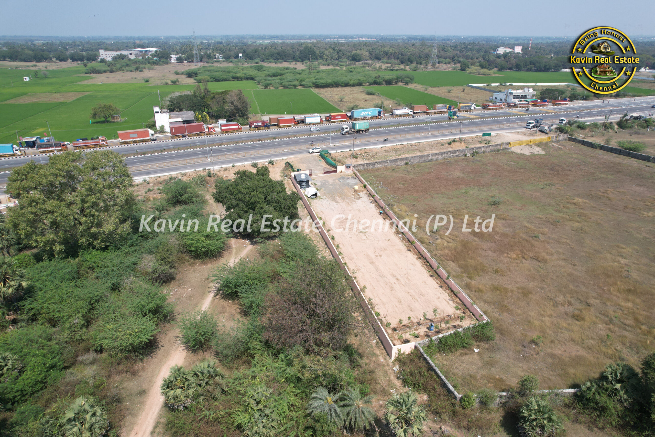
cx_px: 328
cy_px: 218
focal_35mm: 22
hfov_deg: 78.6
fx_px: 400
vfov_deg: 57.2
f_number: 2.8
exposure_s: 1/1500
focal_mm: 8.38
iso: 100
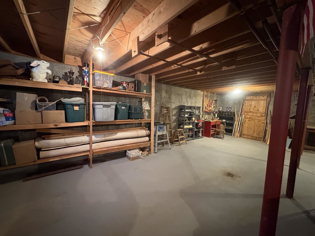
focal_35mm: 14
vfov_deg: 85.7
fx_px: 127
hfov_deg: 102.1
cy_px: 118
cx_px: 158
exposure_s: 1/30
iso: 1250
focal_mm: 2.22
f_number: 2.2
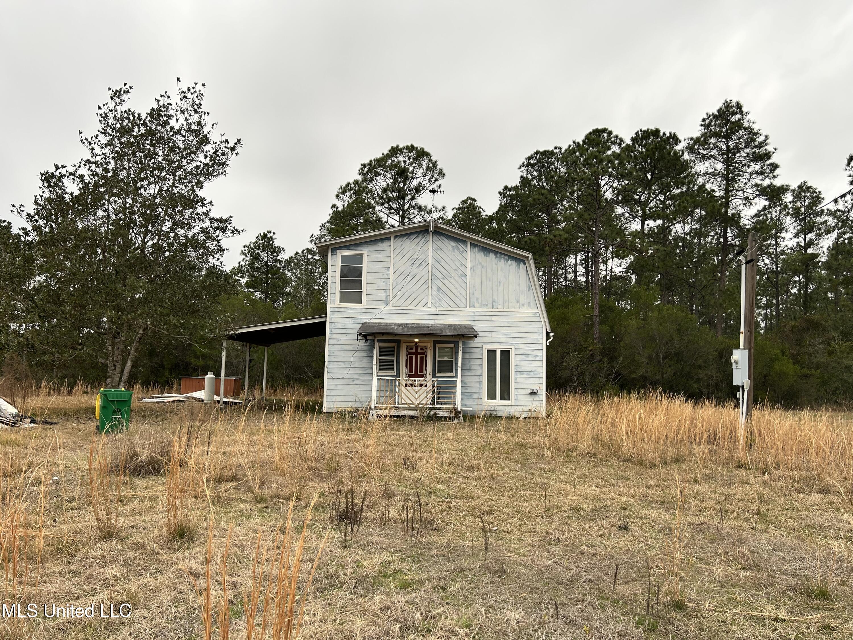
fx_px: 641
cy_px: 320
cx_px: 426
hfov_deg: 67.3
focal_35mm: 26
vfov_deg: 53.1
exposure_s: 1/173
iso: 40
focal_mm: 5.7
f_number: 1.5
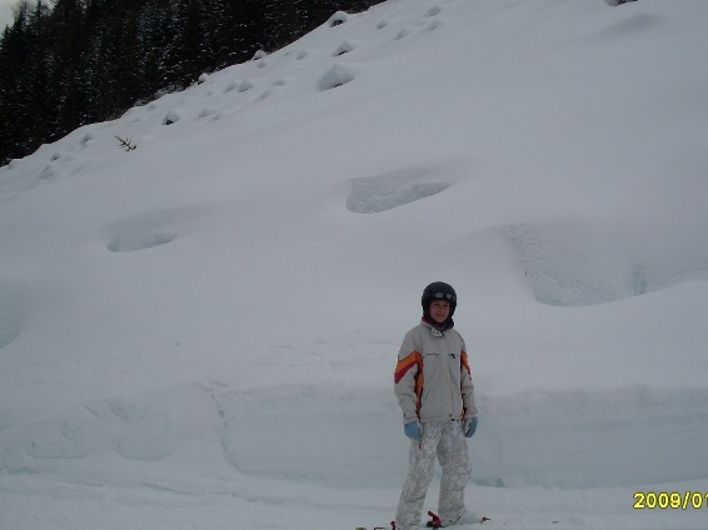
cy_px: 259
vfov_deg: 33.6
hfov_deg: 43.8
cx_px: 393
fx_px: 879
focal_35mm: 43
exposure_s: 1/180
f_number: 8.4
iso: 80
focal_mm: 6.3
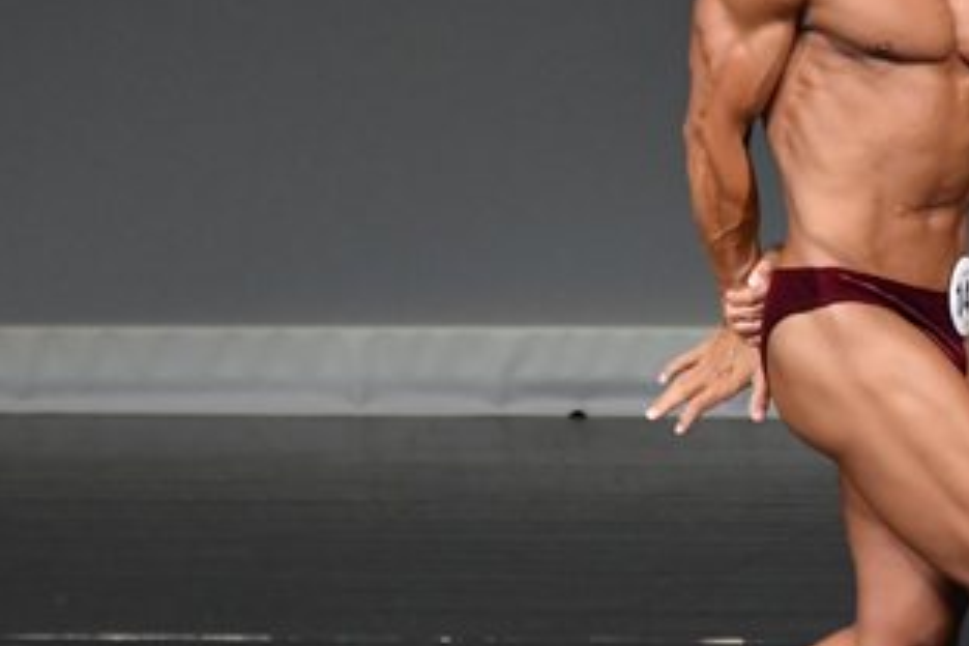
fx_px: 23066
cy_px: 329
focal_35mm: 857
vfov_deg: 1.6
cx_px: 1048
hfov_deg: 2.4
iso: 4000
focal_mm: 230
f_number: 5.6
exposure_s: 1/400
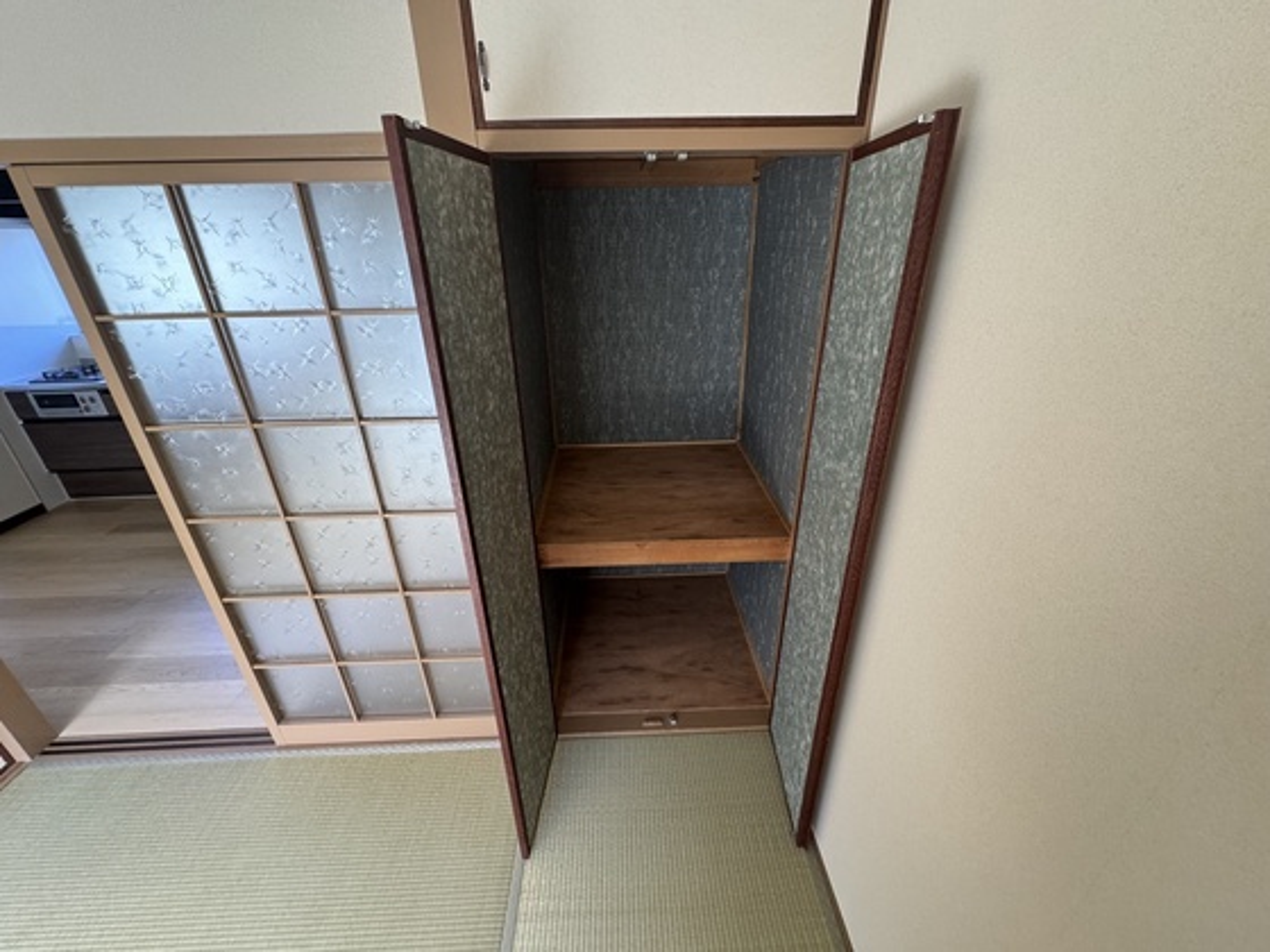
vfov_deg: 85.7
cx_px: 635
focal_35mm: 14
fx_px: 514
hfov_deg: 102.1
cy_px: 476
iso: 250
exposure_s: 1/60
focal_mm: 2.22
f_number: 2.2
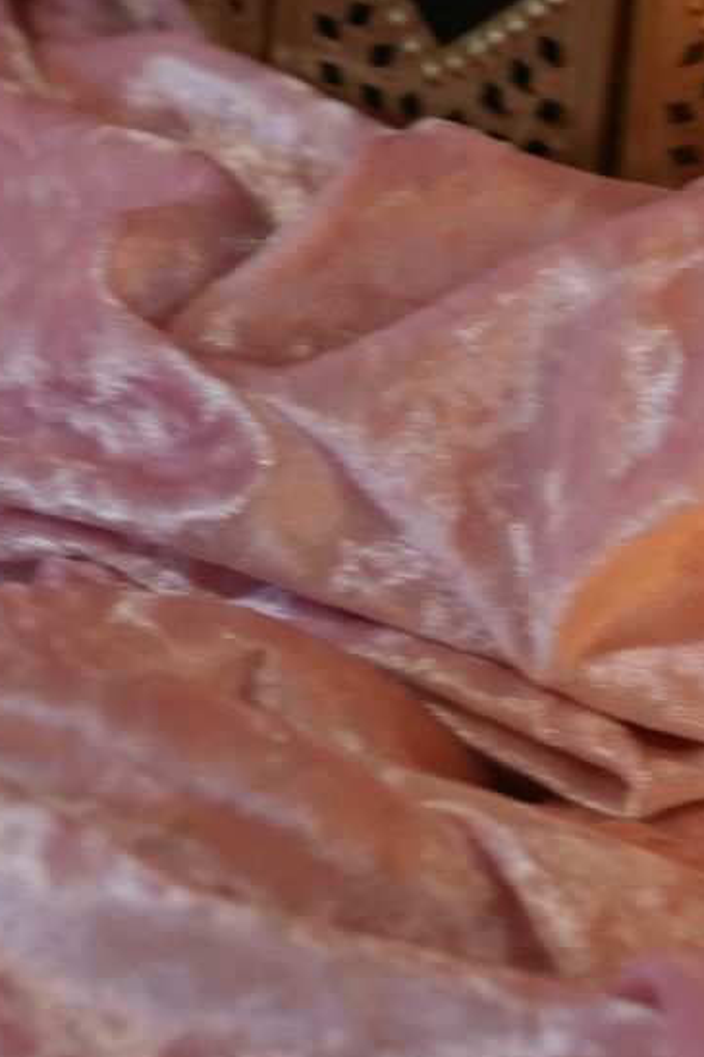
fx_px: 10243
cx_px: 494
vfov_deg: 5.8
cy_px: -586
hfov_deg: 3.9
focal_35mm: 349
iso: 1250
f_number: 4.5
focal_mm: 85
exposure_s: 1/30
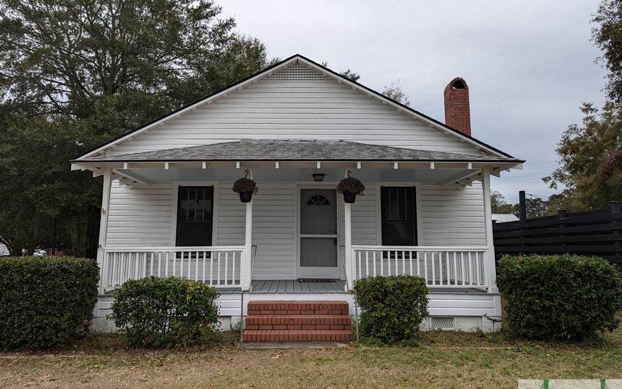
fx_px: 458
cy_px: 178
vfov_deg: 46.0
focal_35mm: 27
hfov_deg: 68.4
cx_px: 301
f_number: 1.85
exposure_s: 1/851
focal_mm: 6.81
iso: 47
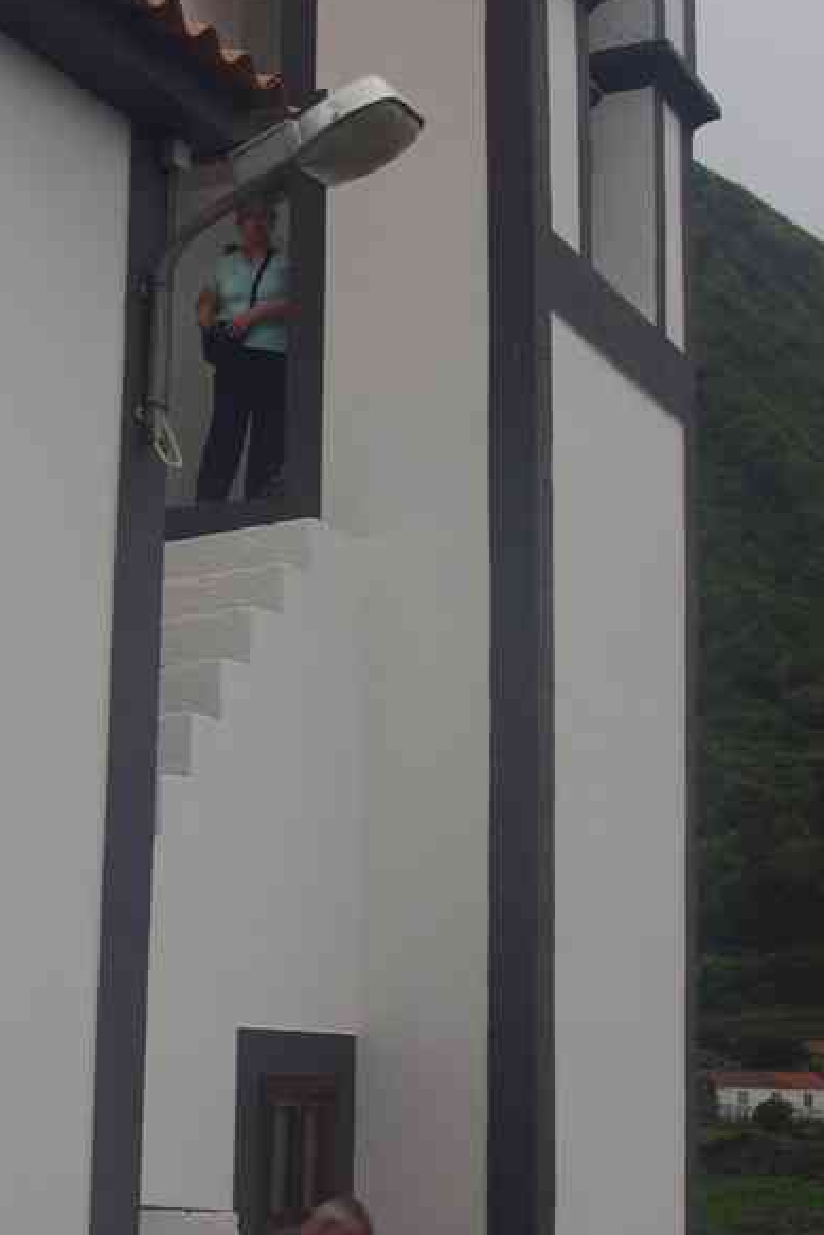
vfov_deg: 28.1
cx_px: 261
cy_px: 571
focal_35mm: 72
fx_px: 2470
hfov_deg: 18.9
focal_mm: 28
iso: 200
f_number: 11
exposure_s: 1/125
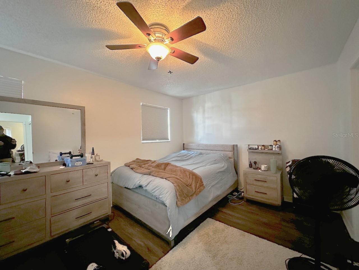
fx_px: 145
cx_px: 180
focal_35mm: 14
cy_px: 135
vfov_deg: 85.7
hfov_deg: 102.1
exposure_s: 1/40
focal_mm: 2.22
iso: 1000
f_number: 2.2
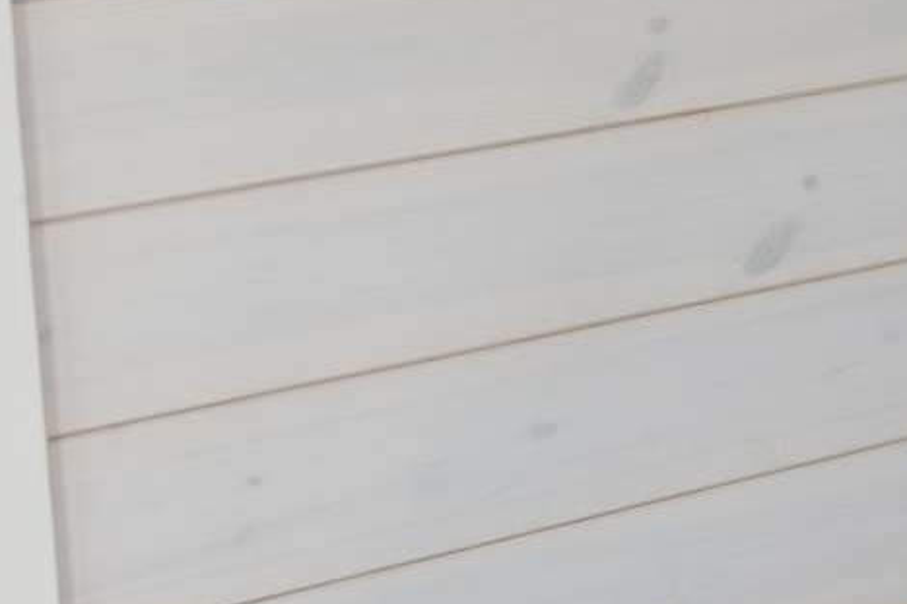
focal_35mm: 128
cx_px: 1152
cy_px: 116
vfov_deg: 10.7
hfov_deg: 15.3
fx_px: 3224
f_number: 1.63
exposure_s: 1/119
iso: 50
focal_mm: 8.72
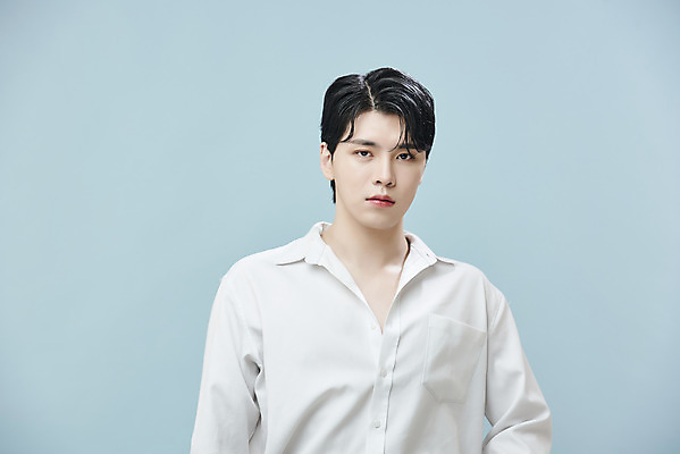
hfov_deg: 18.3
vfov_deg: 12.2
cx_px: 340
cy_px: 227
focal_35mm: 112
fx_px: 2116
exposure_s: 1/125
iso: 50
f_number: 5.6
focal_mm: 112
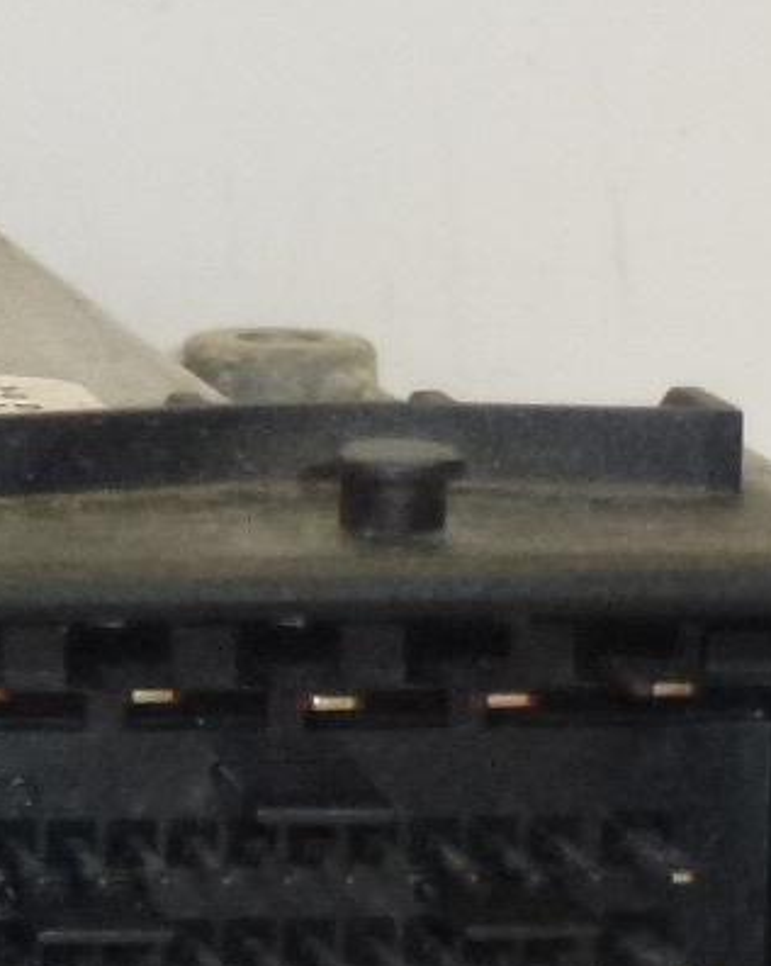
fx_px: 7053
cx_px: -871
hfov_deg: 6.1
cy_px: 805
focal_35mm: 247
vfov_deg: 7.8
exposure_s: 1/160
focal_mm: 8.7
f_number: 4.1
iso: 400
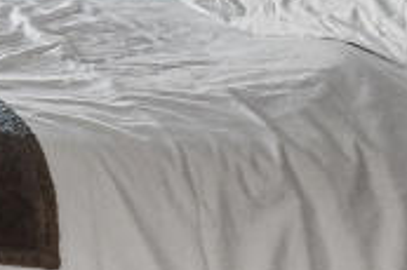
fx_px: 937
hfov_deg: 17.4
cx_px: -412
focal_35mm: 83
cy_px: -194
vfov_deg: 14.7
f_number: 8
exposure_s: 4
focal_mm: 14
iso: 400
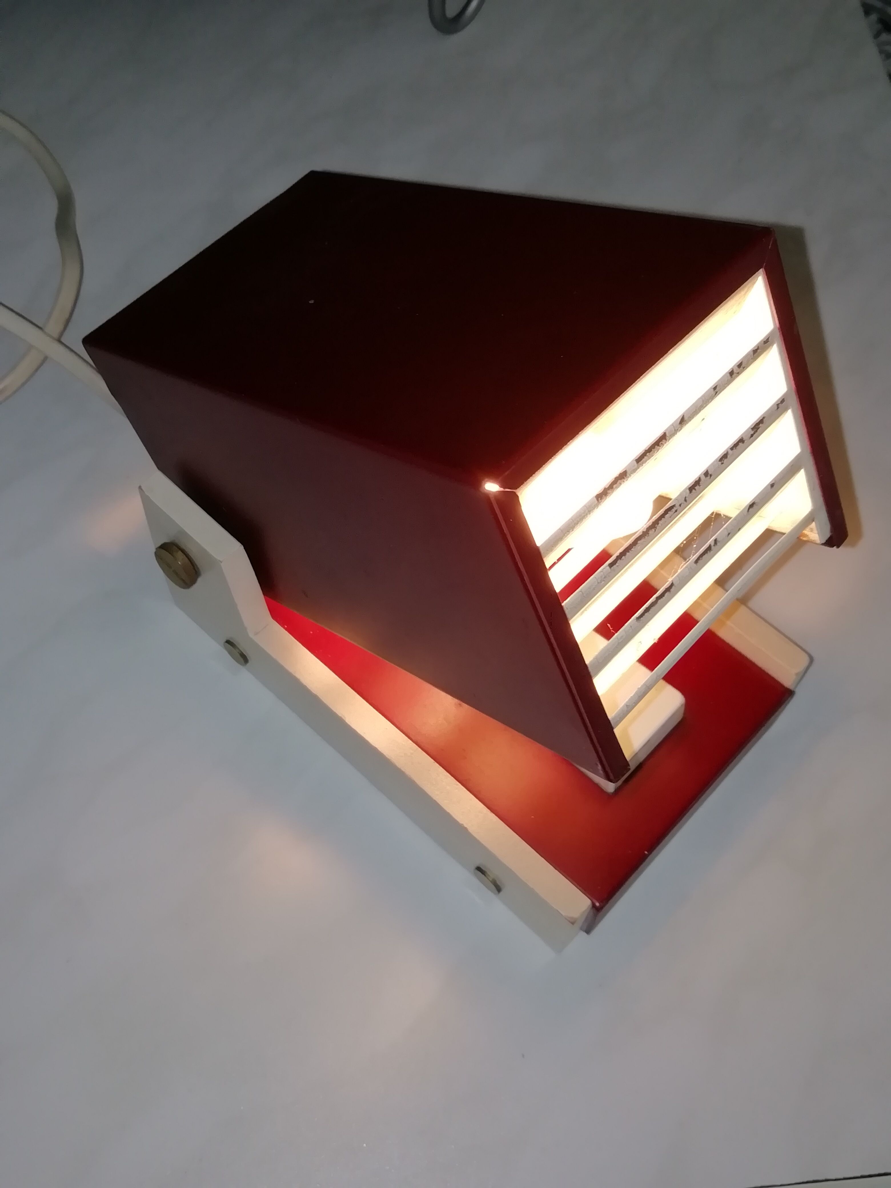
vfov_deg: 50.1
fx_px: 1270
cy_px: 594
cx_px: 446
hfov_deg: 38.7
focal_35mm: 37
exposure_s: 1/105
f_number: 2.2
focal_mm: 3.21
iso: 50
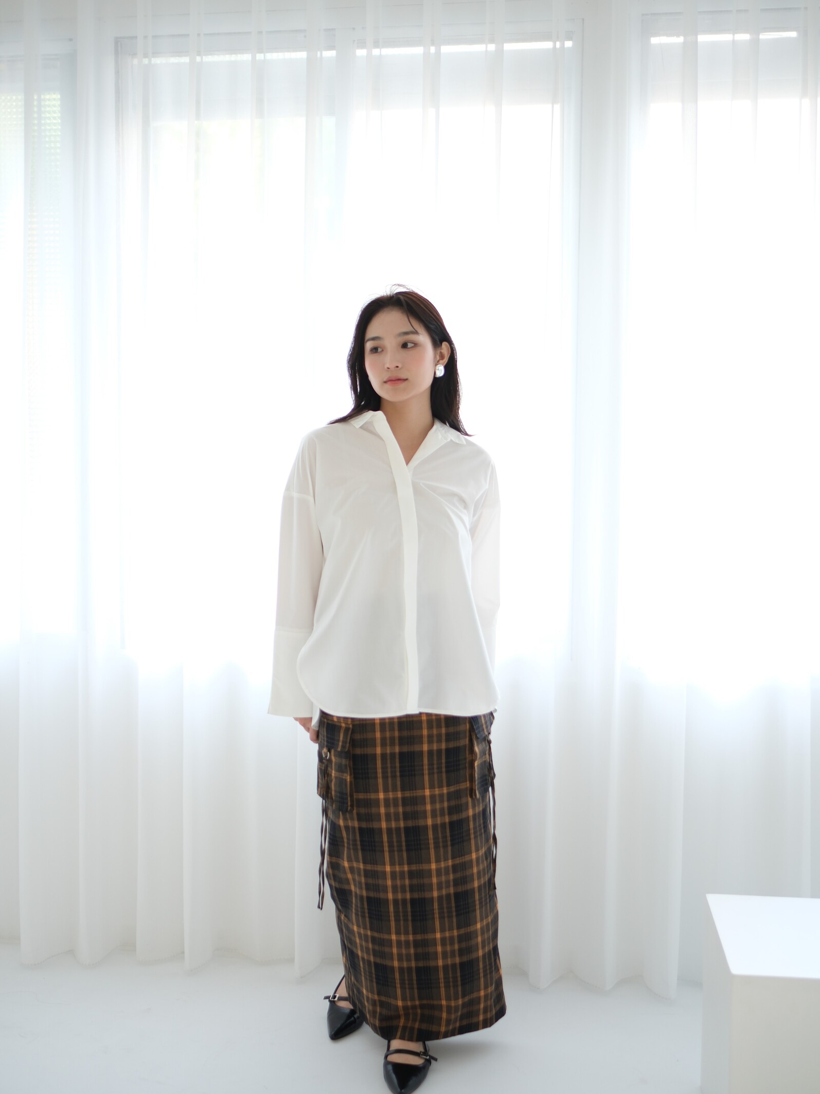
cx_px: 411
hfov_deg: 37.7
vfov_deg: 49.0
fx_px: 1200
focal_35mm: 38
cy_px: 549
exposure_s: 1/125
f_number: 1.4
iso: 160
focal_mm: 23
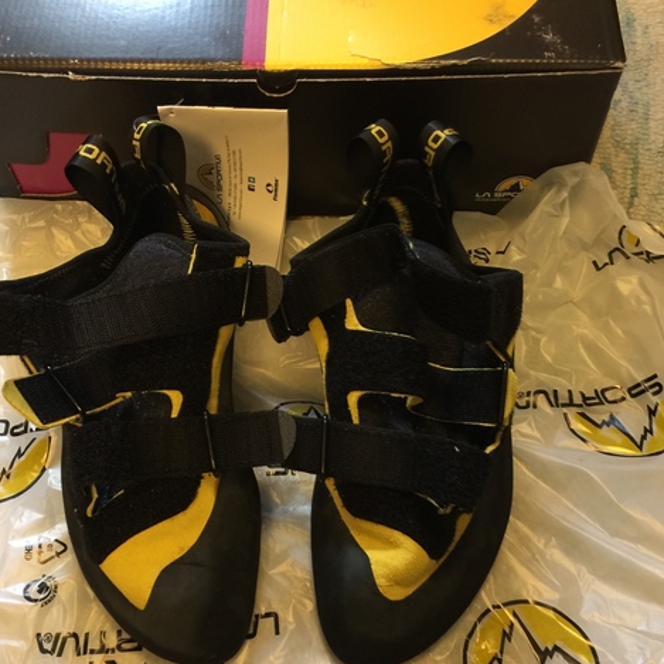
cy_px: 348
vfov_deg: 40.9
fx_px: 890
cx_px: 314
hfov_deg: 40.9
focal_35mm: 41
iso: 80
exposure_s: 1/4
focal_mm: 4.15
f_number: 2.2
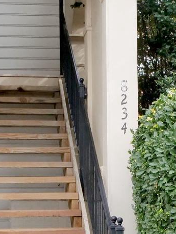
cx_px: 158
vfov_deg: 18.1
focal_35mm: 107
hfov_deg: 13.7
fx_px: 724
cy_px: 202
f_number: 8
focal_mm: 12
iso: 800
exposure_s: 1/500
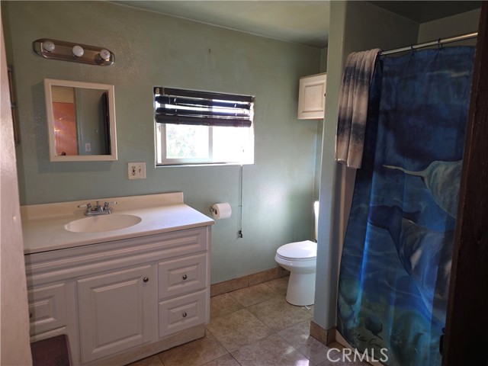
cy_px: 183
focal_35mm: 23
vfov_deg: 58.9
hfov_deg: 73.9
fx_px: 324
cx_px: 244
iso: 100
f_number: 1.7
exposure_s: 1/60
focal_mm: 6.25
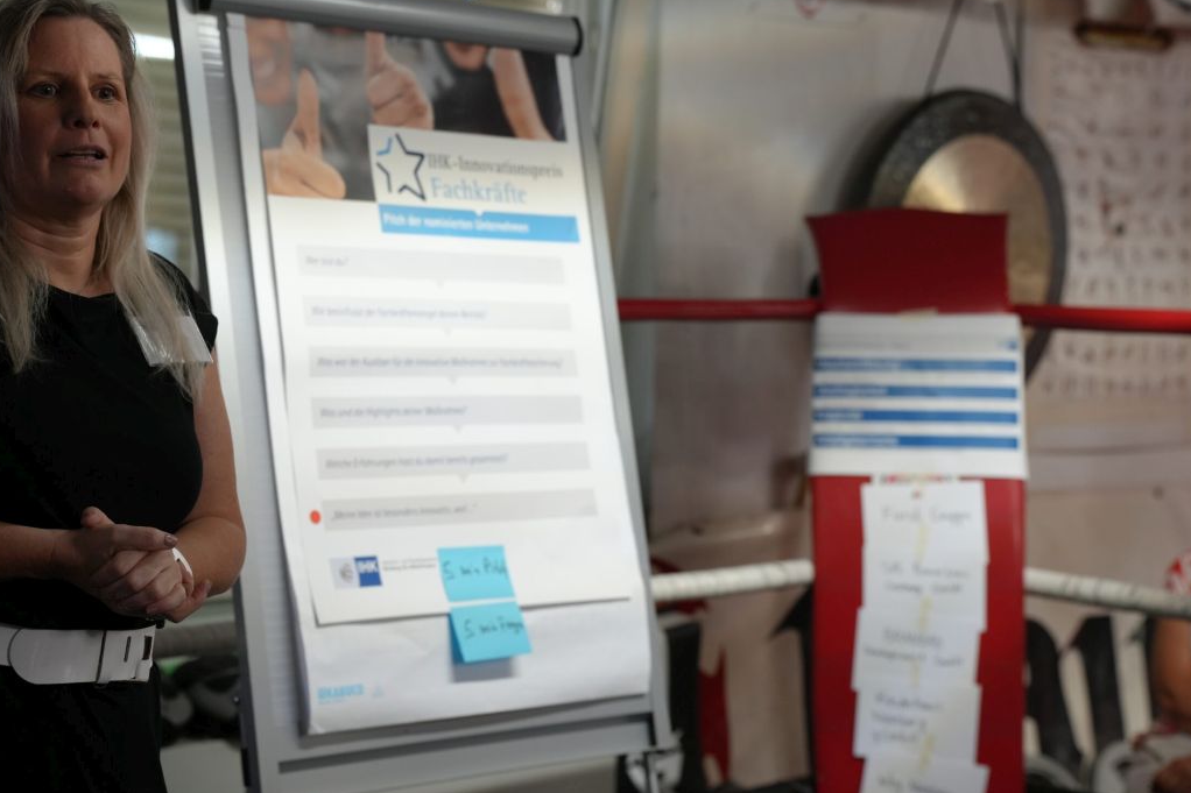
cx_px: 500
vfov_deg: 16.8
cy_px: 378
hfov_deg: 25.0
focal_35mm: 81
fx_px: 2679
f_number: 4
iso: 1250
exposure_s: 1/160
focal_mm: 69
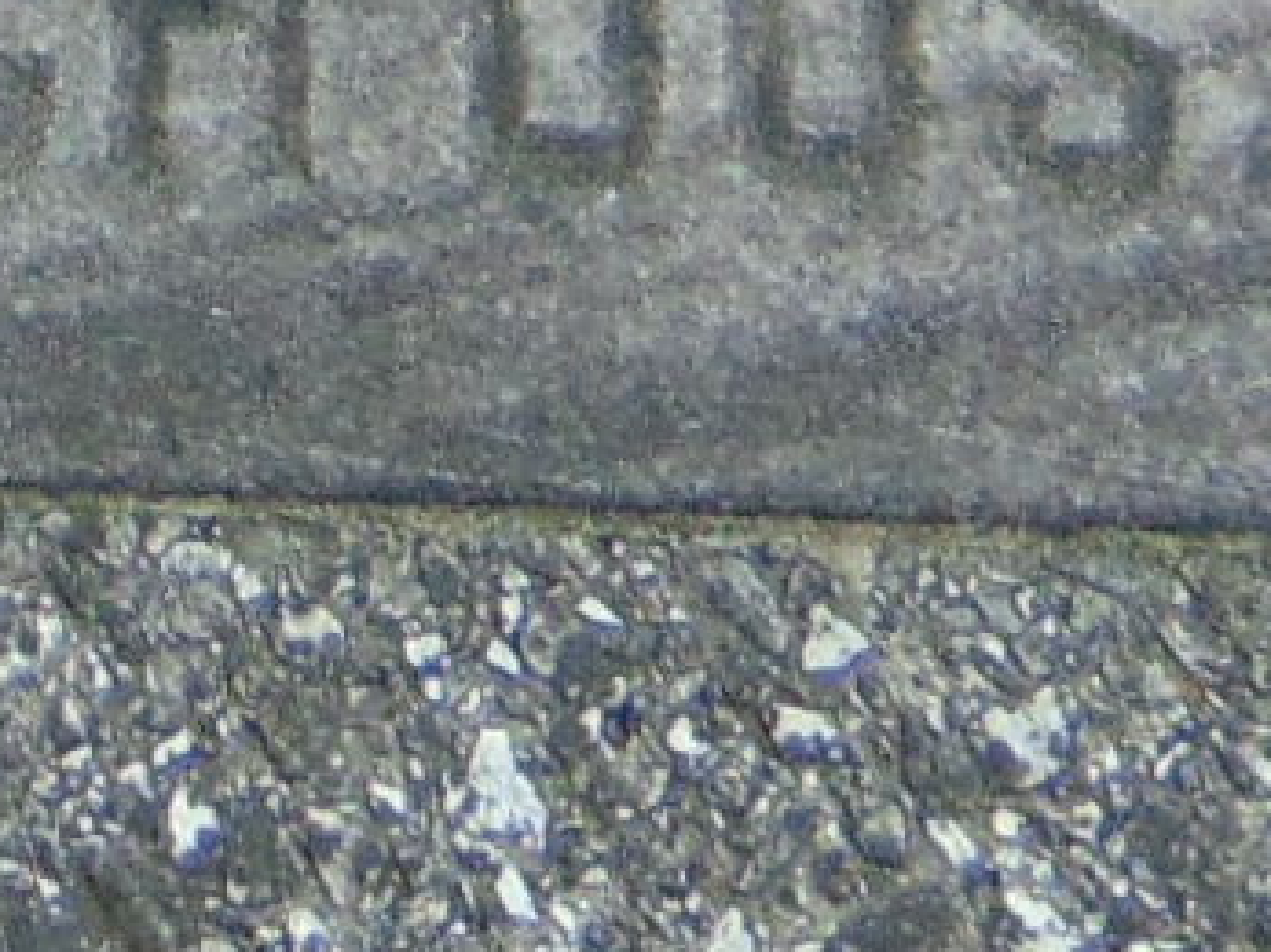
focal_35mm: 187
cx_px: -722
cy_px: -1754
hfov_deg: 10.2
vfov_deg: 7.2
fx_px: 6864
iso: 80
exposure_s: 1/320
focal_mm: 4.5
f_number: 3
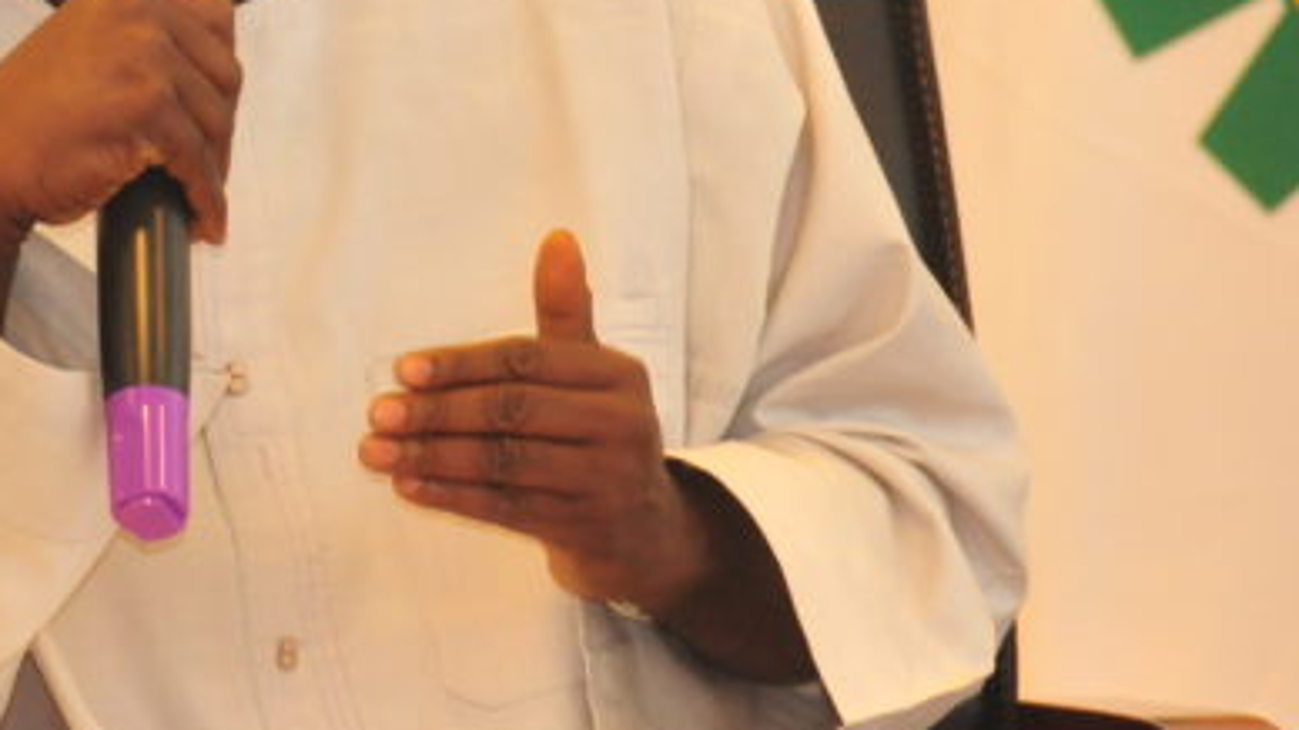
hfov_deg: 2.3
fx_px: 32093
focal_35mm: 932
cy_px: 107
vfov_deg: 1.3
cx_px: 70
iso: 2000
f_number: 9
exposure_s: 1/60
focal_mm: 300
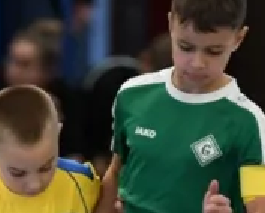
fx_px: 8503
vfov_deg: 1.4
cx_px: -75
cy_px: 438
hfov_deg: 1.8
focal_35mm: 1083
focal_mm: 200
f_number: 2.8
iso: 8000
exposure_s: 1/1250
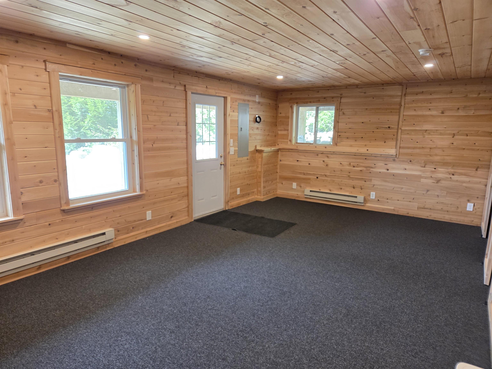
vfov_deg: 58.9
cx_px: 246
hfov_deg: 73.9
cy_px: 184
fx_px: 327
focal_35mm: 23
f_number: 1.8
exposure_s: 1/120
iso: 500
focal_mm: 5.4
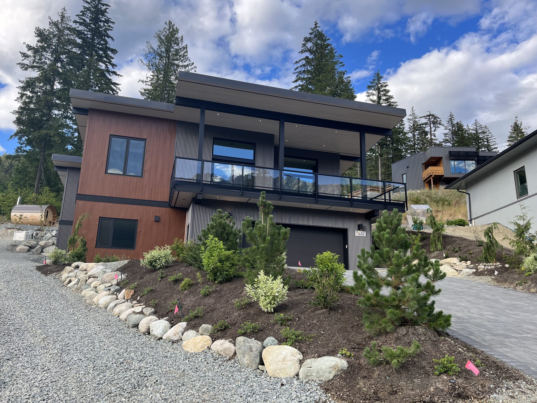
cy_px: 202
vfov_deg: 53.1
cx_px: 268
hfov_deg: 67.3
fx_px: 403
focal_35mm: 26
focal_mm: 5.1
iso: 50
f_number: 1.6
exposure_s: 1/696
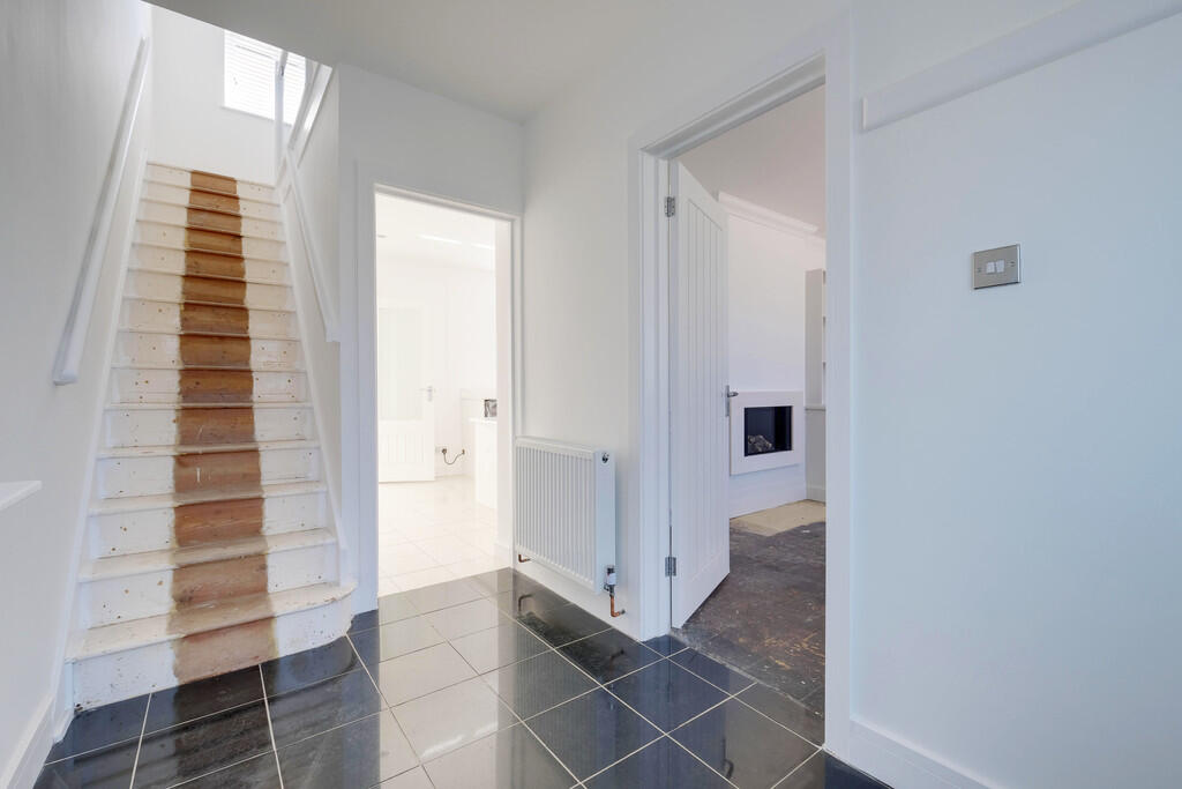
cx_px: 591
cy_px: 394
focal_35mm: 15
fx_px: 493
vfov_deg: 77.3
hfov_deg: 100.4
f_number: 9
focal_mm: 10
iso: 400
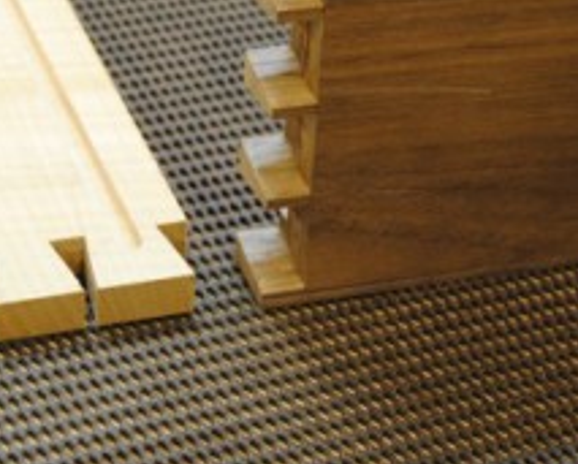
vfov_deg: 10.3
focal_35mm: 150
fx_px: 2570
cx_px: 231
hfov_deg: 12.8
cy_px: 233
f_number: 4.8
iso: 400
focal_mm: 38
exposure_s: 1/15
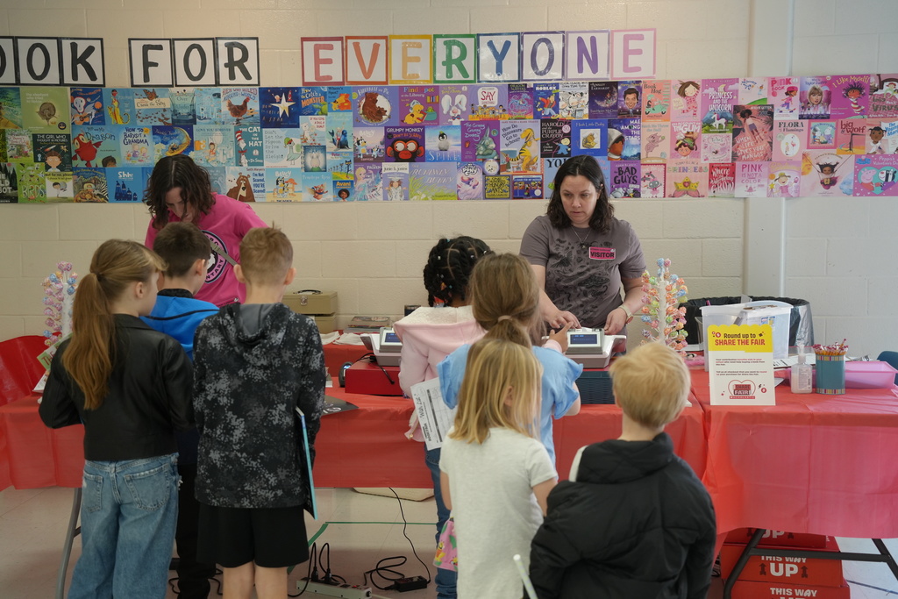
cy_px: 300
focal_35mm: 49
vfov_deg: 27.5
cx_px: 449
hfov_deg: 40.3
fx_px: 1222
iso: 1250
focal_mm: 49
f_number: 4
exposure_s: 1/160
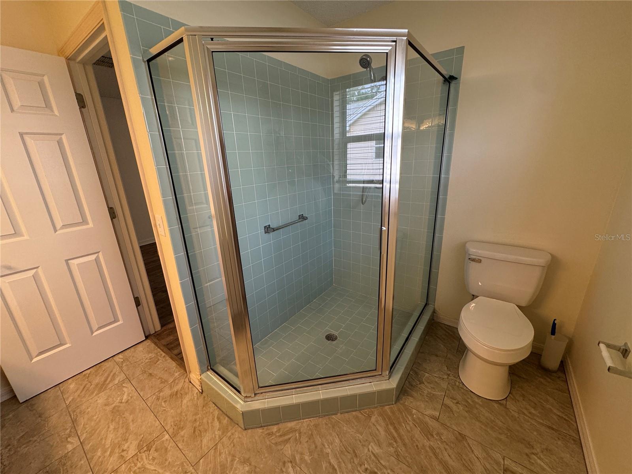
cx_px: 316
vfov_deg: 85.7
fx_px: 256
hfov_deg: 102.1
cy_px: 237
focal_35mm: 14
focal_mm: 2.22
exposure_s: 1/120
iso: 160
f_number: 2.2
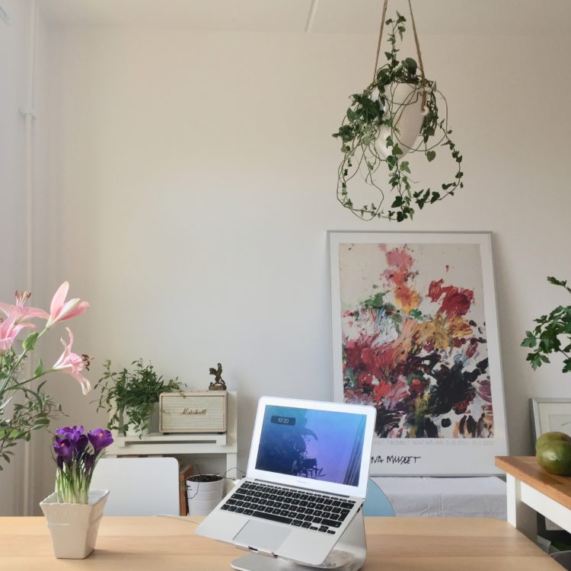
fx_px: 653
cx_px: 263
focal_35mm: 35
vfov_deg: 47.2
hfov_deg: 47.2
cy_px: 289
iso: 32
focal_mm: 4.15
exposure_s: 1/50
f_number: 2.2
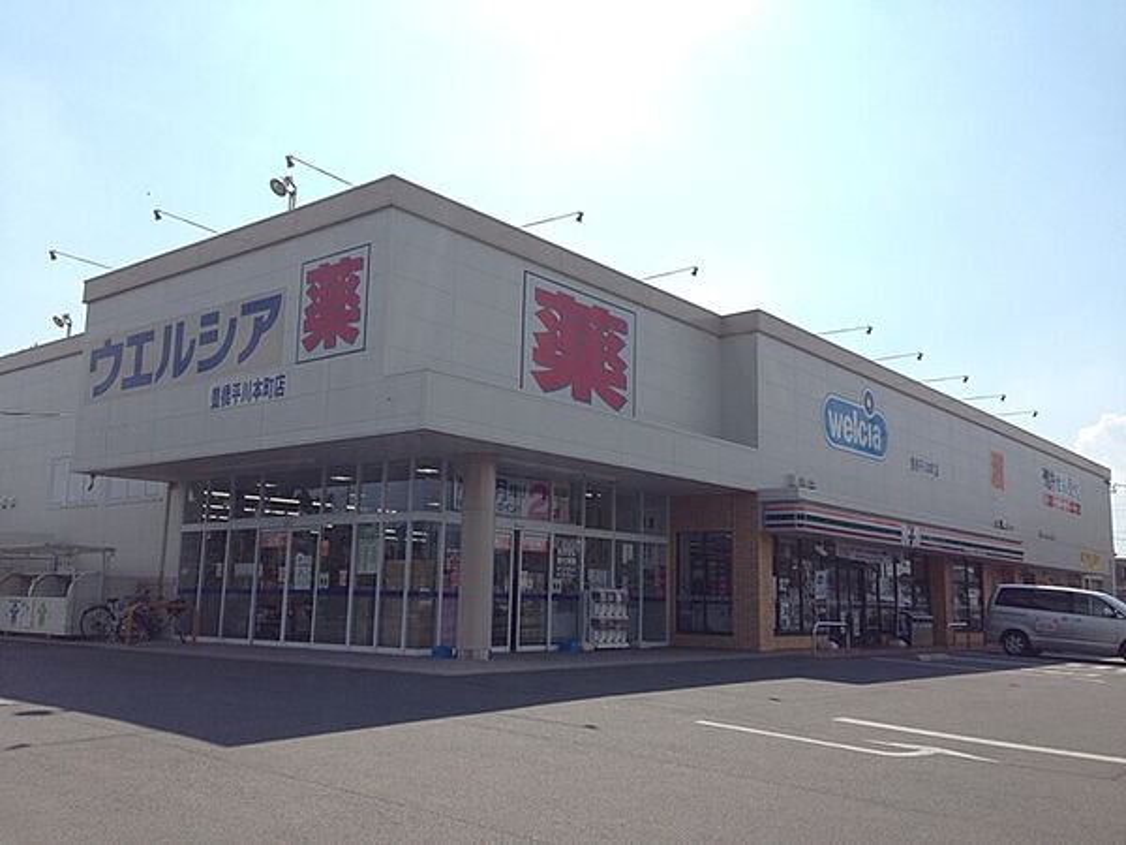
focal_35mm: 33
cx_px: 563
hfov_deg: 55.4
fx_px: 1073
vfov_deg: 42.9
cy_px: 422
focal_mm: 4.12
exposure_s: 1/2358
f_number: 2.4
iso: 50
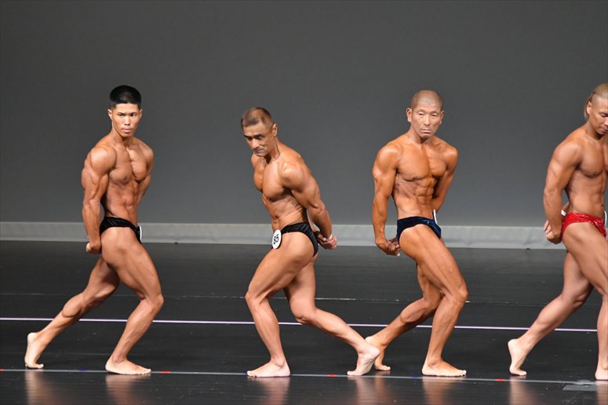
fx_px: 5824
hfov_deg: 6.0
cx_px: 304
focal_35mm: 345
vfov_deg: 4.0
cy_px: 202
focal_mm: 230
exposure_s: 1/400
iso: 5000
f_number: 5.6
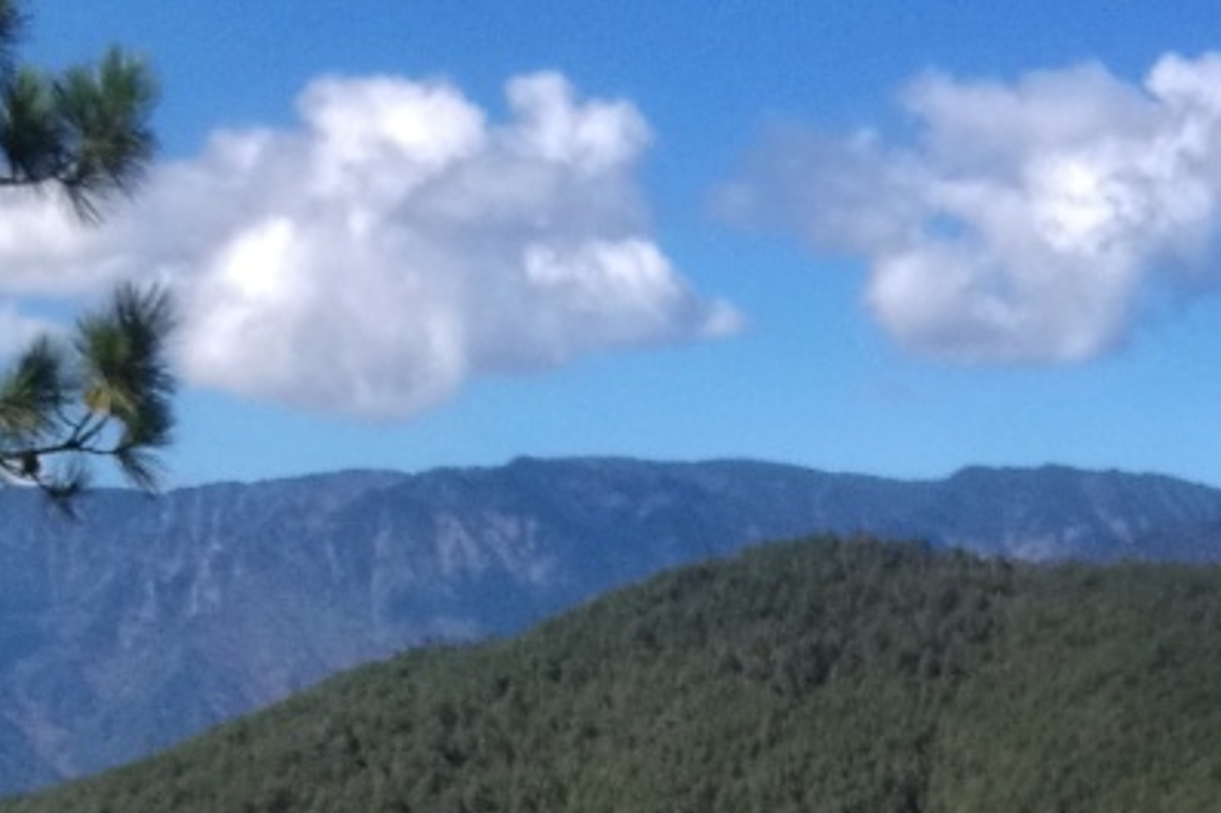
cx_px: 117
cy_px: 1331
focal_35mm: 135
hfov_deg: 15.0
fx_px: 4577
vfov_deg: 9.8
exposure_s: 1/1058
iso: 50
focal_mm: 4.04
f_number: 2
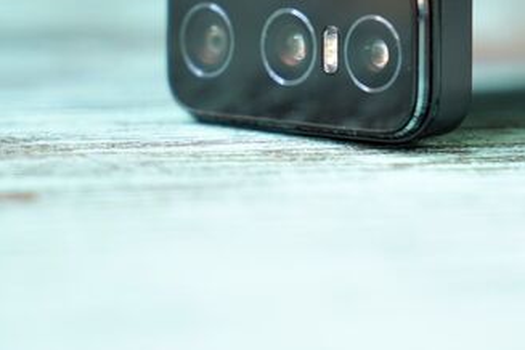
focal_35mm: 194
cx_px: 564
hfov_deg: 10.5
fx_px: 2829
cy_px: -13
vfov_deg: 7.0
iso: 250
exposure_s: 1/200
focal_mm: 66
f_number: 4
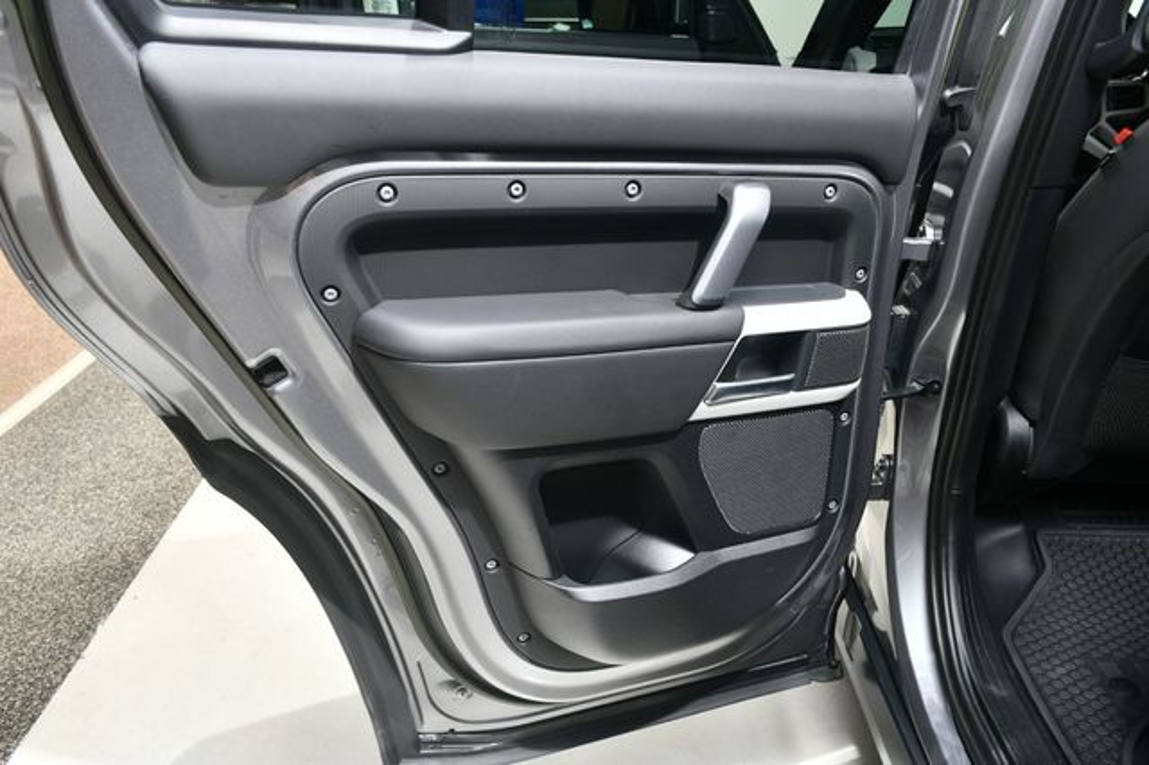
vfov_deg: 43.6
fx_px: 957
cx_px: 574
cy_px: 382
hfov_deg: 62.0
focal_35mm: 30
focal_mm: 20
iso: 100
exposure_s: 1/160
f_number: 6.3
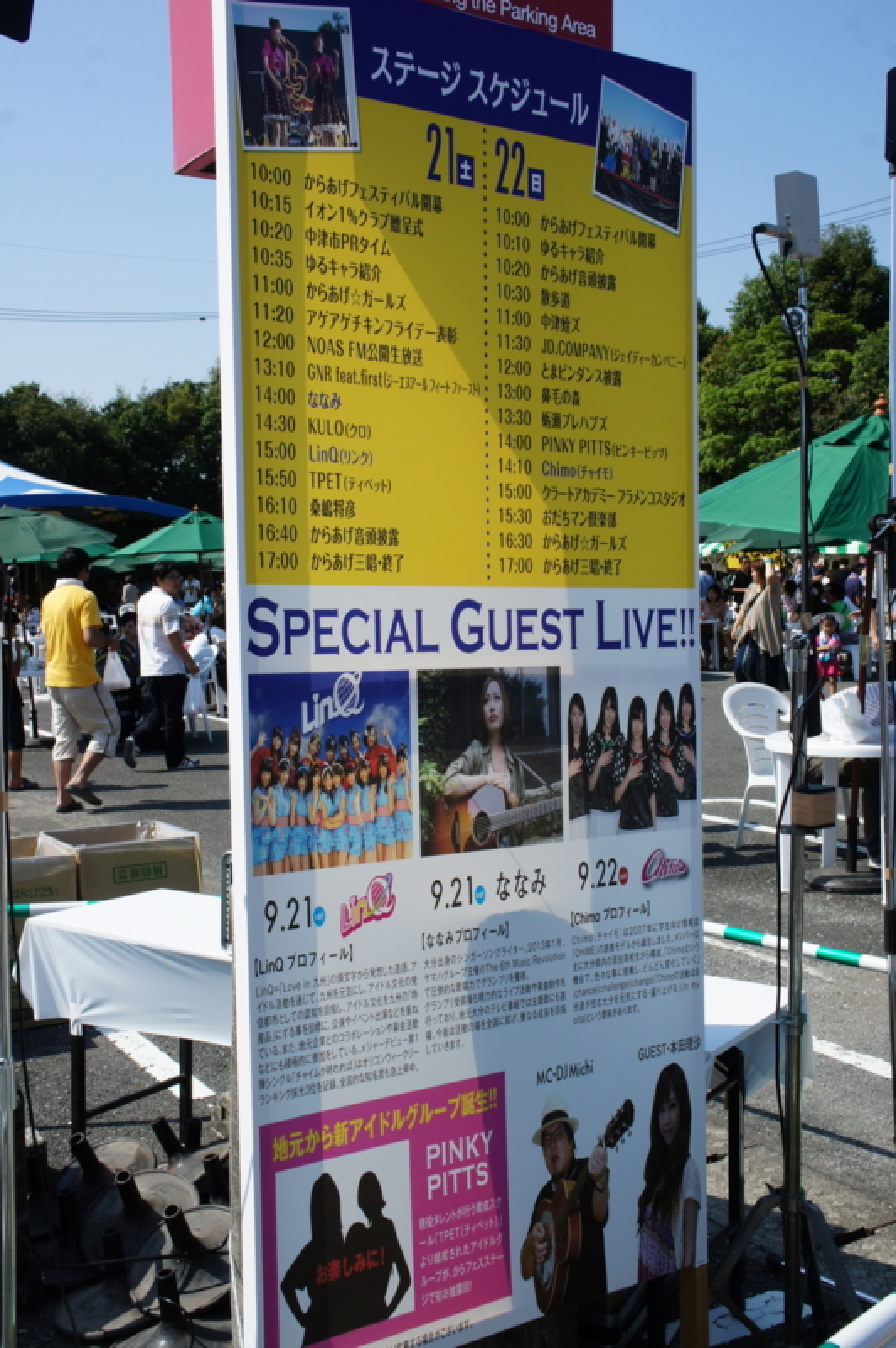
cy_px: 674
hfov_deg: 36.8
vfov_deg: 53.2
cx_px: 448
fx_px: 1346
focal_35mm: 36
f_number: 11
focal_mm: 24
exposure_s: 1/250
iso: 200
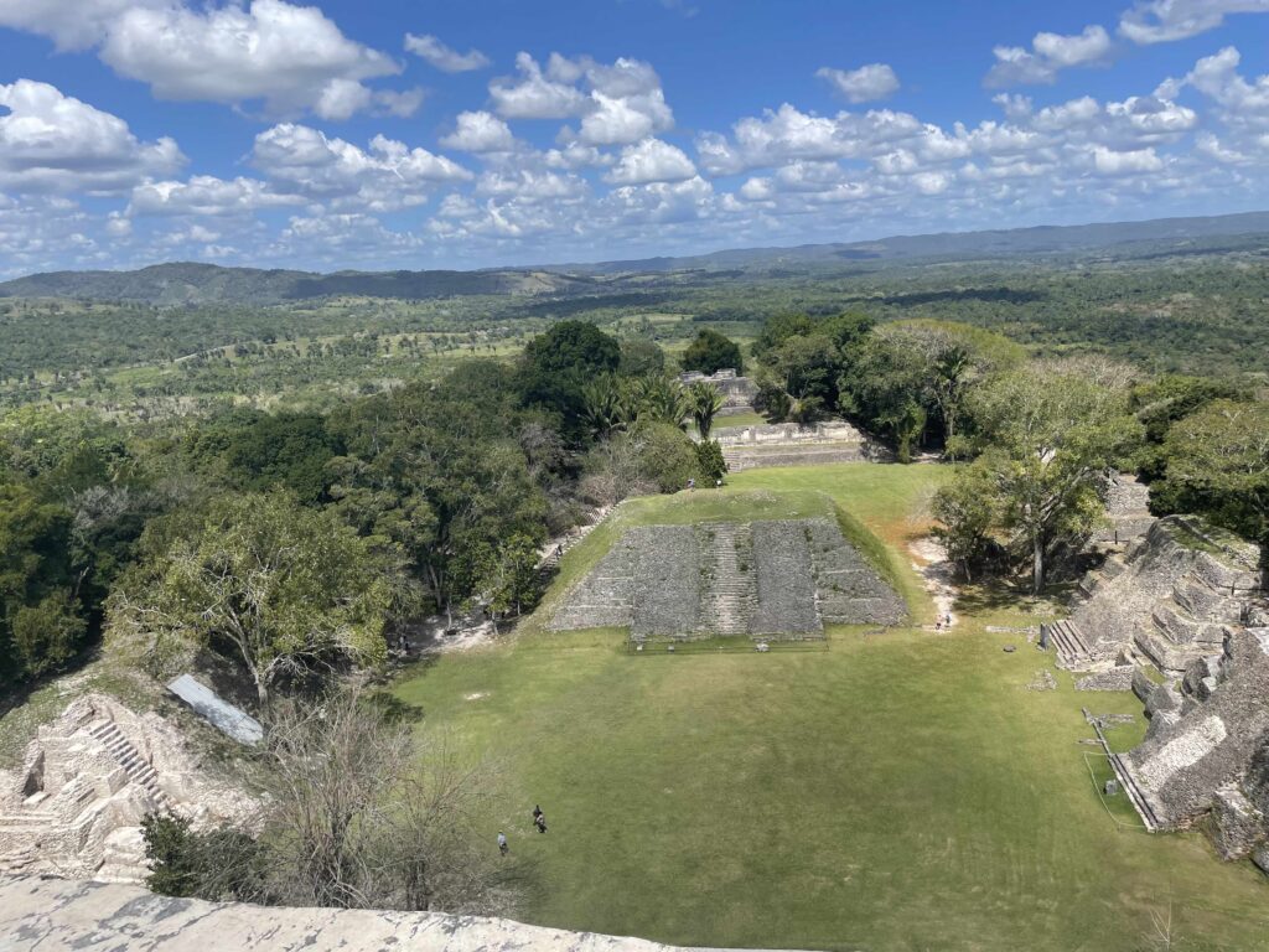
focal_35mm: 26
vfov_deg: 53.1
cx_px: 634
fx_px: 953
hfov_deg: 67.3
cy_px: 476
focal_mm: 4.2
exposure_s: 1/3861
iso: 32
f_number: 1.6
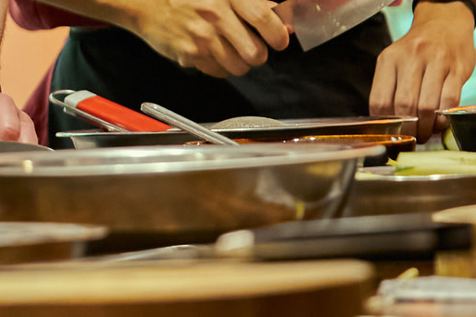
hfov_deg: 7.8
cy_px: -242
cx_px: -160
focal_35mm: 261
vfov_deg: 5.2
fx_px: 3452
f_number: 2.8
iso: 1600
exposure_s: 1/100
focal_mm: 70
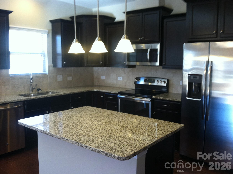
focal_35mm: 35
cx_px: 116
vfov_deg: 40.6
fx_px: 235
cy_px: 87
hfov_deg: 52.7
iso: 80
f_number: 2.8
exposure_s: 1/15
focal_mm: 3.85
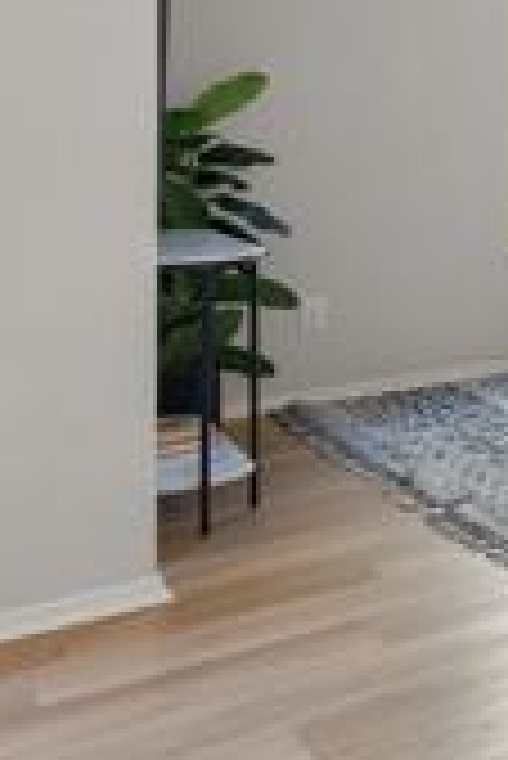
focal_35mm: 53
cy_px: 155
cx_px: 1317
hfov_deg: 13.8
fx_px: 1119
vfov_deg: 36.3
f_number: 11
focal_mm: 14
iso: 640
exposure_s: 1/3
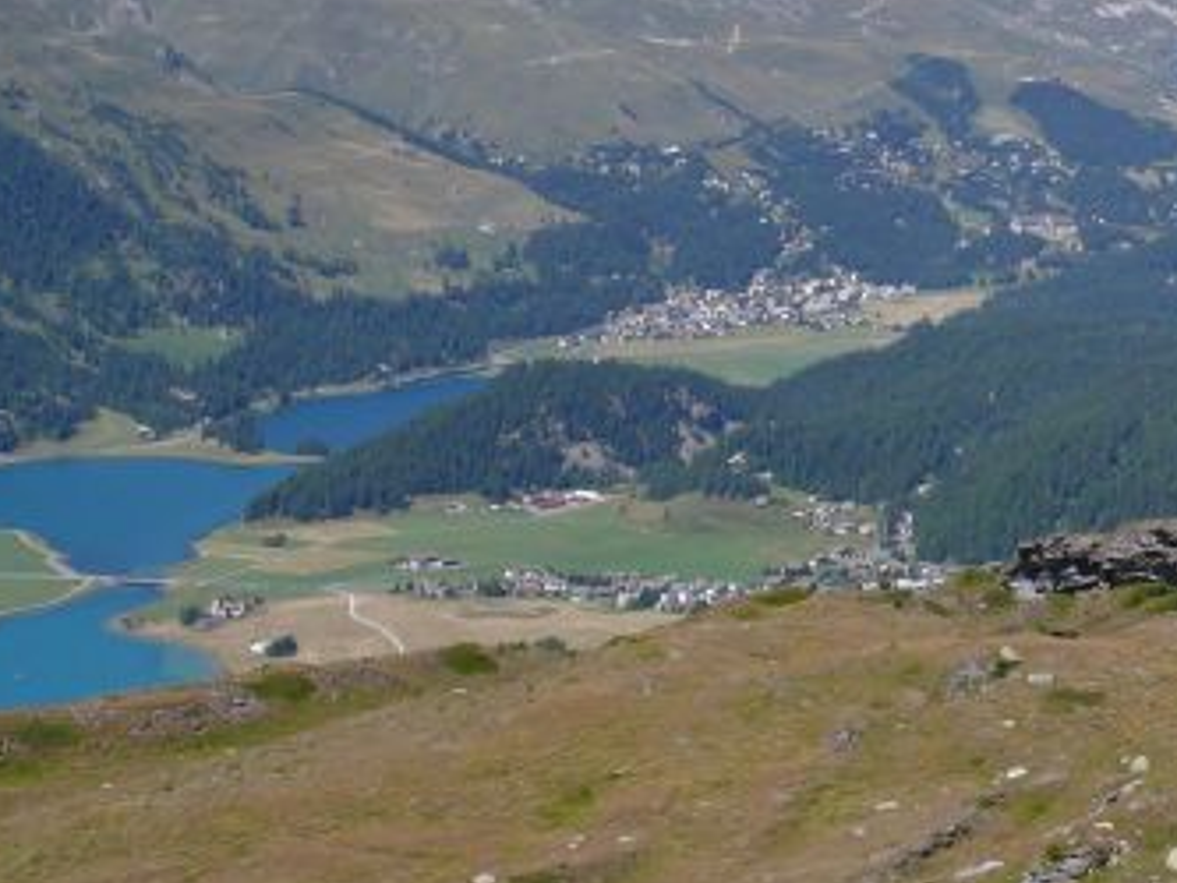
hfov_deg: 22.5
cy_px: 152
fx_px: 2857
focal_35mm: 84
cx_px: 1145
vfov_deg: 17.4
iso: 100
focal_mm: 7.4
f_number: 6.3
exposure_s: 1/400
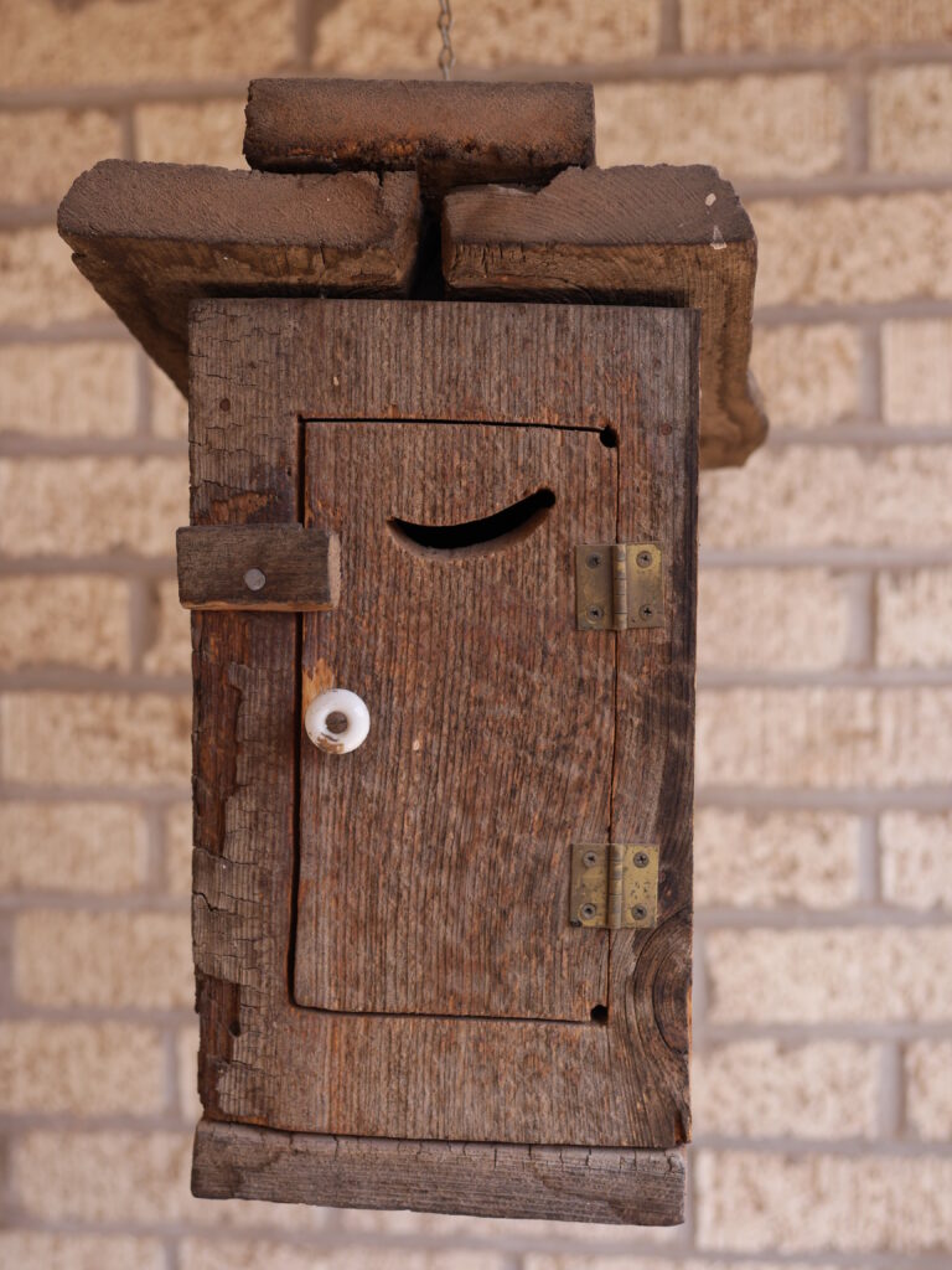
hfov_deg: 29.1
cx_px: 476
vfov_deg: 38.2
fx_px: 1833
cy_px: 635
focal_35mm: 50
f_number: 2.8
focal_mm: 25
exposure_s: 1/320
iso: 200
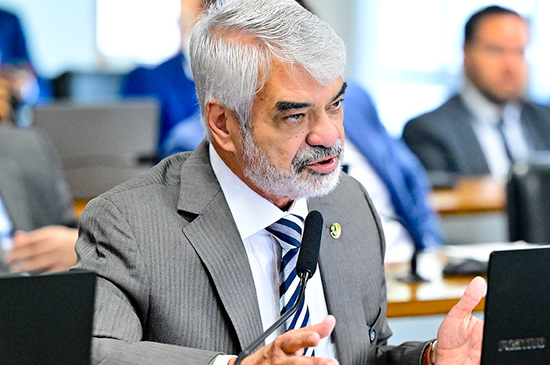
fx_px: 3187
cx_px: 312
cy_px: 194
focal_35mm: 209
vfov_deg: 6.5
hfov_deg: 9.9
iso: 5000
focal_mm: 120
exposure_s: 1/250
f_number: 2.8
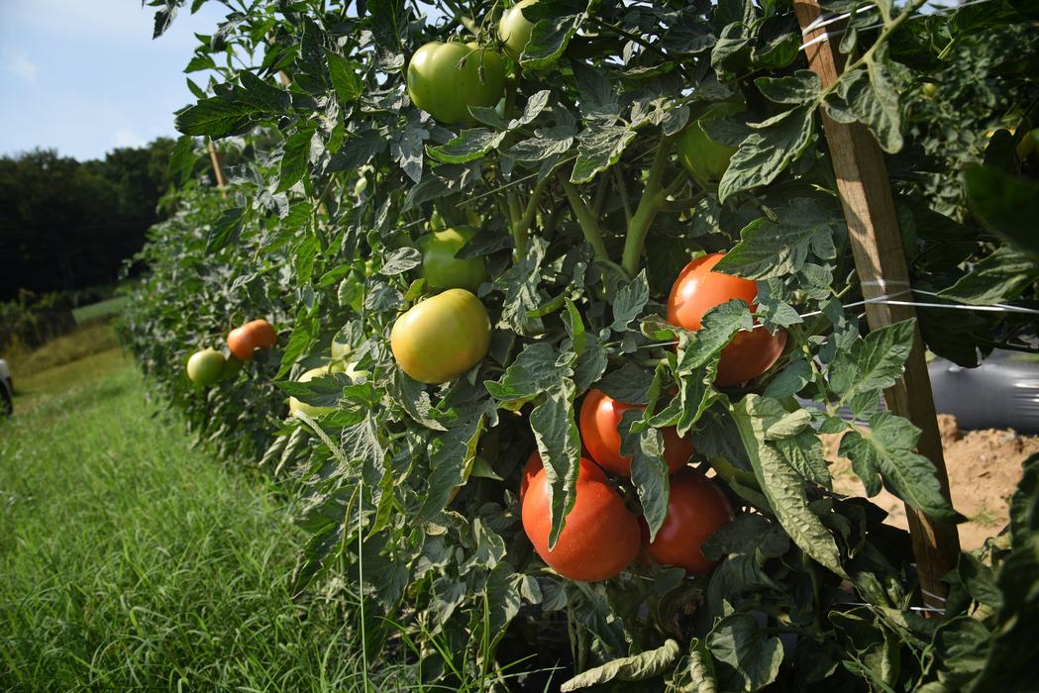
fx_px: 693
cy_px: 346
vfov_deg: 53.2
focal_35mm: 24
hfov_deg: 73.7
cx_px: 520
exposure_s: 1/200
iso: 100
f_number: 8
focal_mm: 24
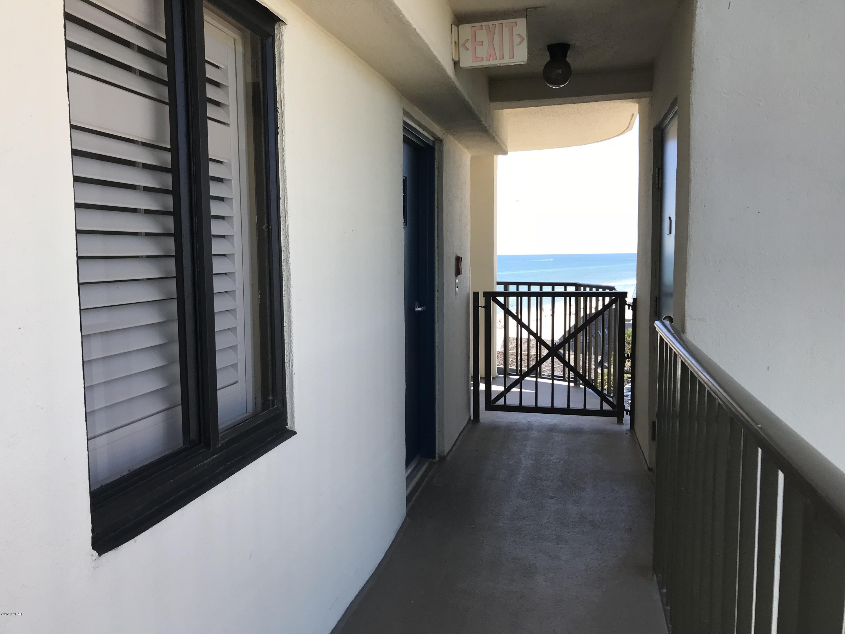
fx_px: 683
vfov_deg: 49.7
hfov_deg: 63.4
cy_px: 317
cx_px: 422
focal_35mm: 28
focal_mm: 3.99
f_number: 1.8
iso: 20
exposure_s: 1/679
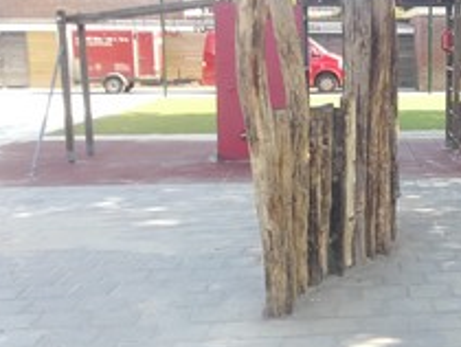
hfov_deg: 31.1
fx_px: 787
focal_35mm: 59
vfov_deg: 24.9
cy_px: 174
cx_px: 419
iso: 50
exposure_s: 1/154
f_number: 2.2
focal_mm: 3.31
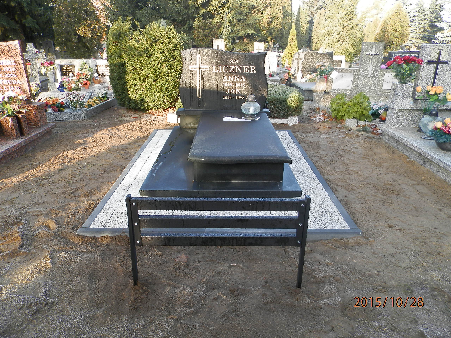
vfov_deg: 54.9
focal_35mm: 25
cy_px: 169
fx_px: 326
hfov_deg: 69.4
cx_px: 226
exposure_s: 1/80
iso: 80
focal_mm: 4.5
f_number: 3.1
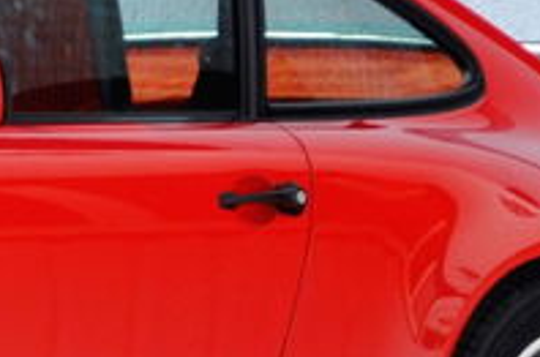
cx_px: -357
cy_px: 332
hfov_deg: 1.8
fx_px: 16843
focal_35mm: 1126
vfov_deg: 1.2
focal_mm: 145
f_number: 6
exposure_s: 1/500
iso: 500
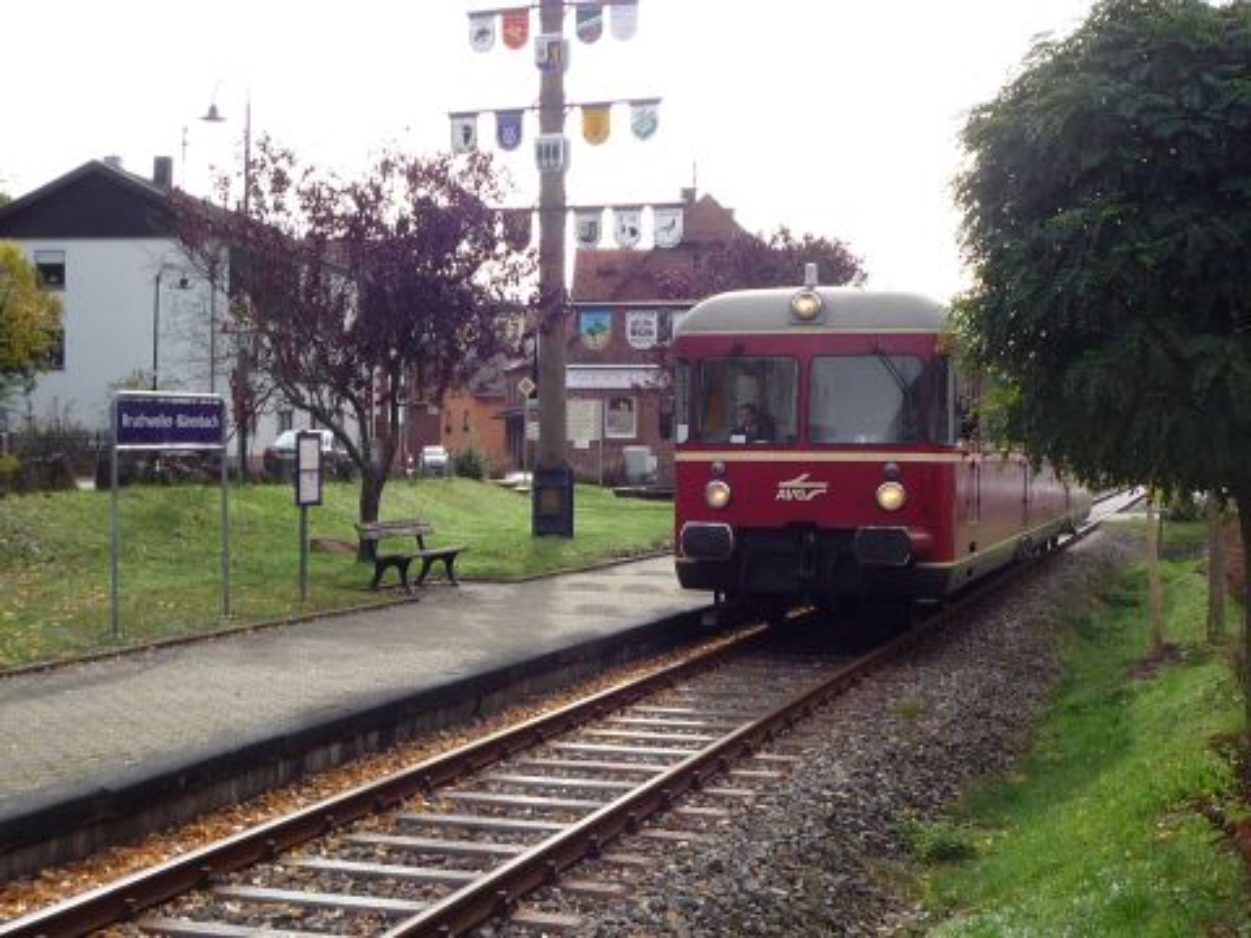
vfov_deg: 28.0
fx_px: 1879
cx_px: 626
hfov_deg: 36.8
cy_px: 469
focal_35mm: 52
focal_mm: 5.3
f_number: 4
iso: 100
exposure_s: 1/320
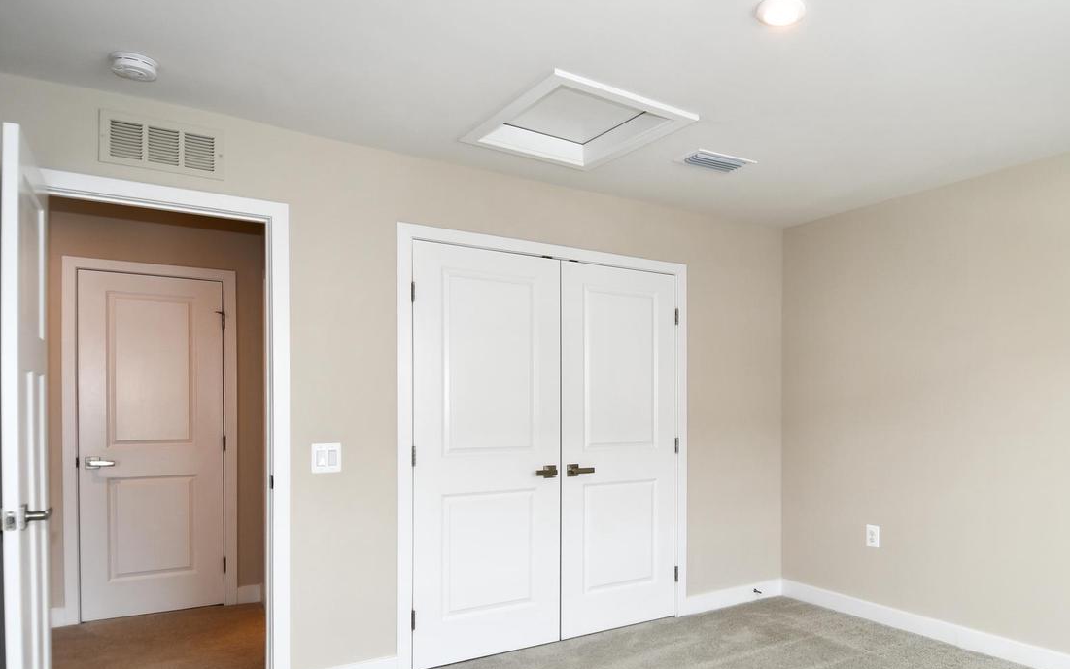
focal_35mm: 24
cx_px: 659
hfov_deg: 73.7
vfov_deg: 50.4
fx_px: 700
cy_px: 431
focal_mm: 12
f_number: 4.5
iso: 200
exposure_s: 1/80
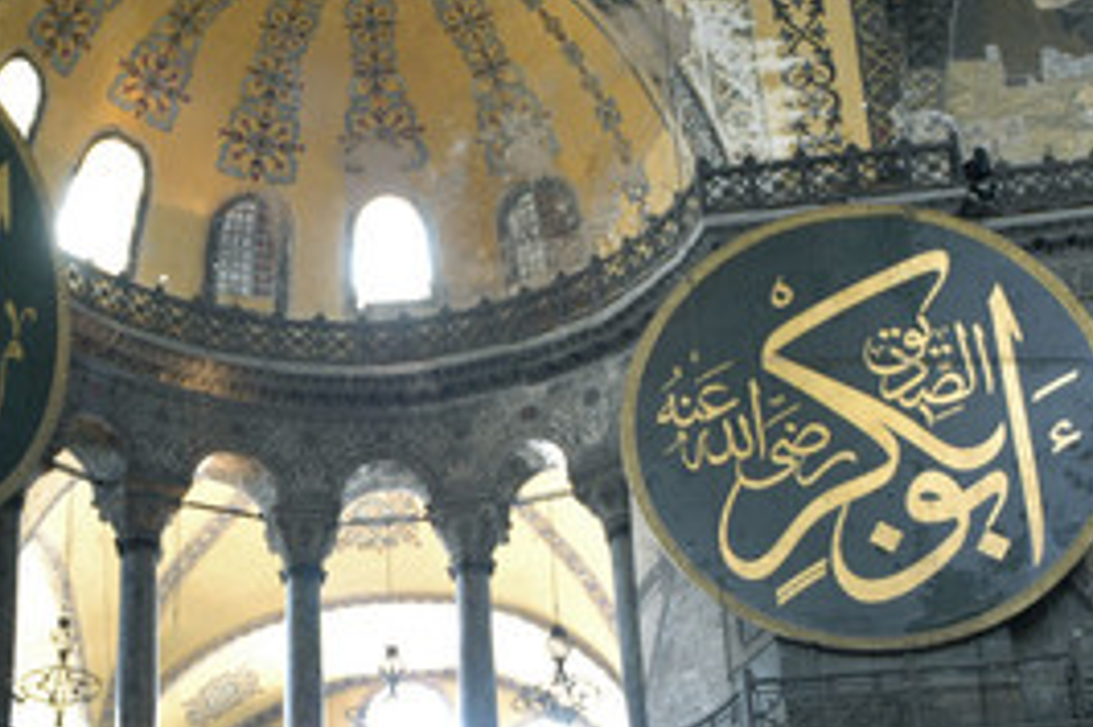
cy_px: 423
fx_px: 2306
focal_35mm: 76
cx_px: 388
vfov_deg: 17.9
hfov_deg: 26.6
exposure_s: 1/5
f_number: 2.8
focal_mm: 32
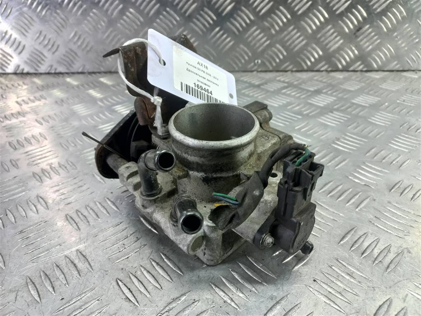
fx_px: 304
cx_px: 210
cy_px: 158
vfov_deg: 54.9
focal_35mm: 25
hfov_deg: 69.4
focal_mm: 4.6
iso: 80
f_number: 1.8
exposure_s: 1/50
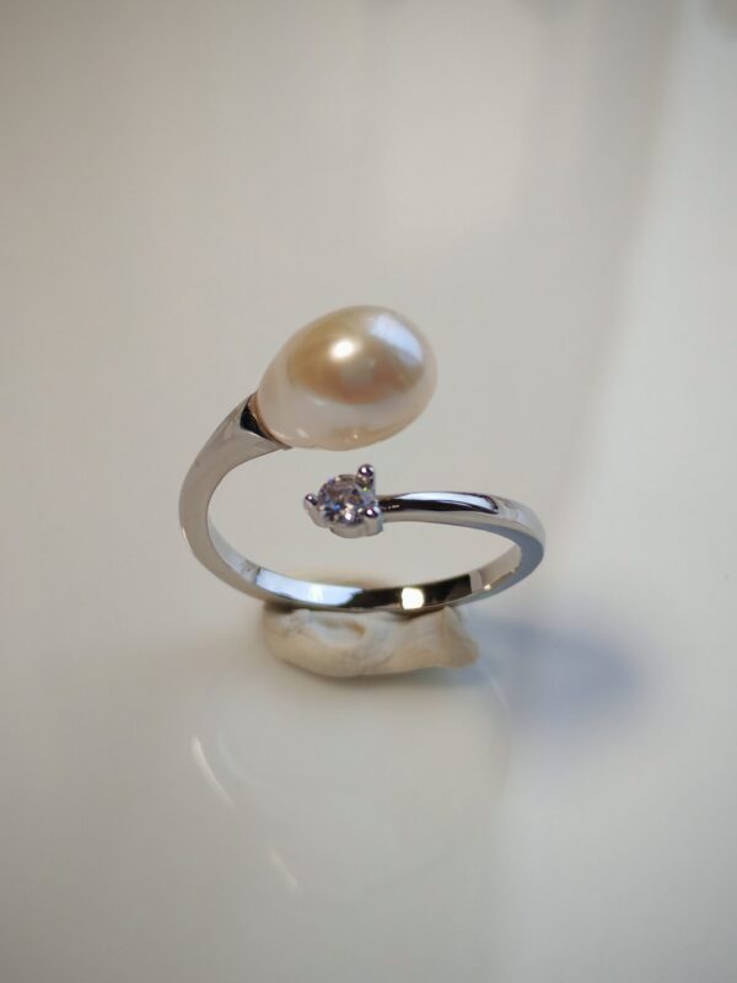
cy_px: 492
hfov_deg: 21.6
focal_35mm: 68
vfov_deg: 28.6
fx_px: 1930
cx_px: 368
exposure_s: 1/100
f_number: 1.95
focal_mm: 5.52
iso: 80
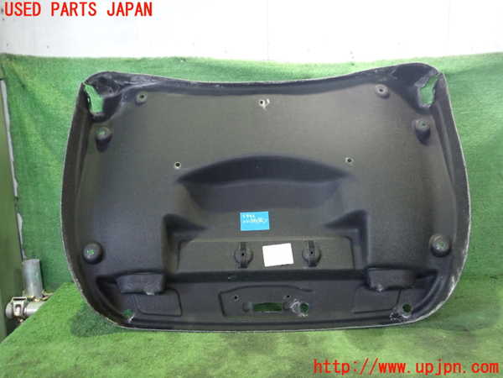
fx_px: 436
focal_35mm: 30
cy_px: 189
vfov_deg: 46.8
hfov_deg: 60.0
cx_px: 252
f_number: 2.3
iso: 800
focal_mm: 5.4
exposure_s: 1/25
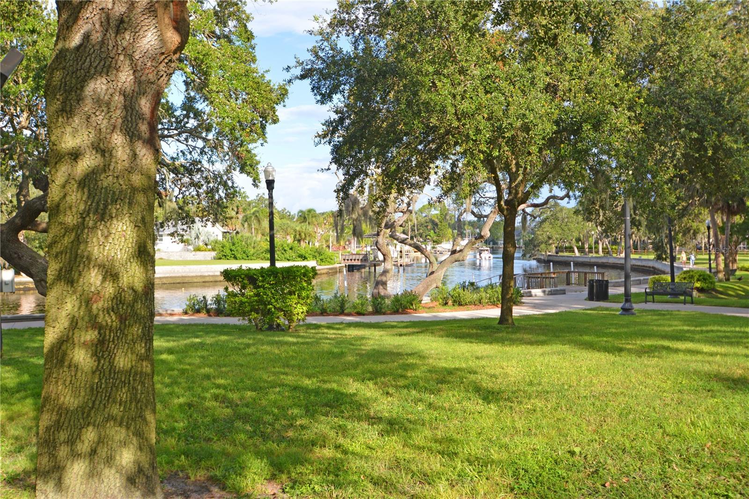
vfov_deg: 36.9
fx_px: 749
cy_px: 250
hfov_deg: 53.1
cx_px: 374
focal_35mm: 36
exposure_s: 1/200
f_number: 7.1
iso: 200
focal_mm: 24
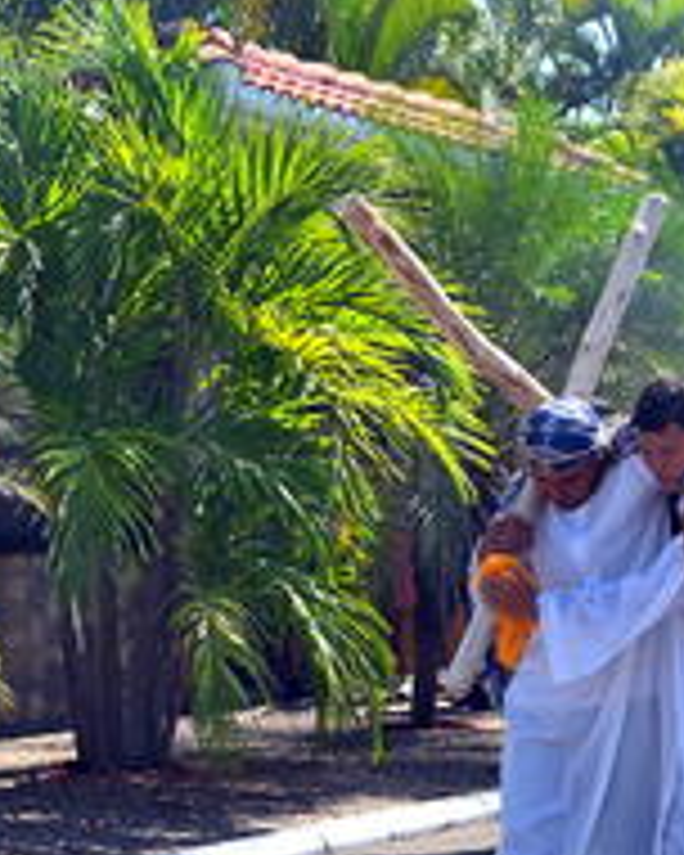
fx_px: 2404
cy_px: 531
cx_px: 662
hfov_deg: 15.9
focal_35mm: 95
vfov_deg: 20.1
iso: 400
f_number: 4
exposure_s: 1/2500
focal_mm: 40
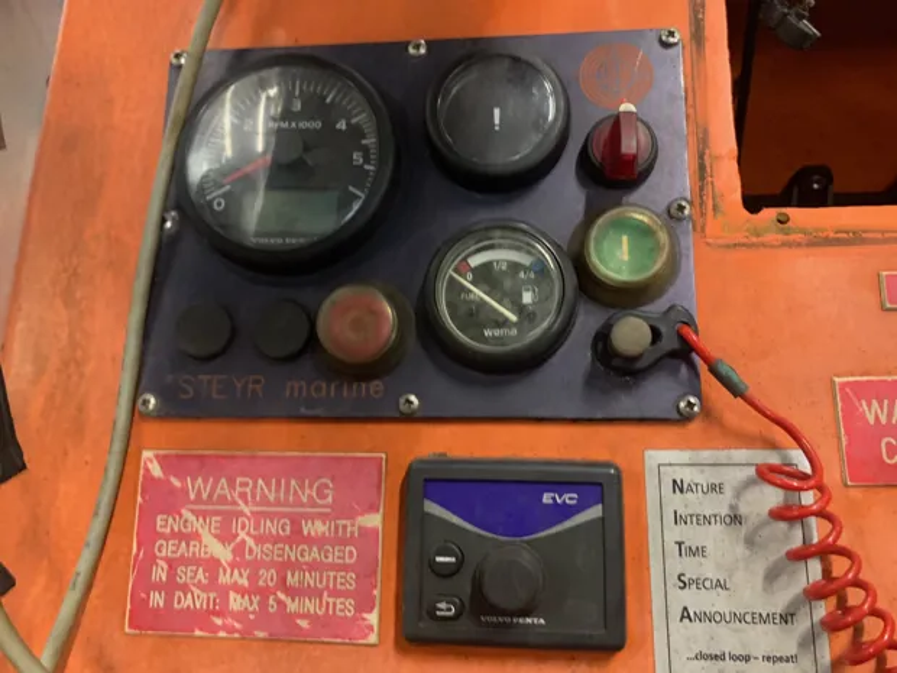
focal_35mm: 26
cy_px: 336
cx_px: 448
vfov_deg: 53.1
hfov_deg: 67.3
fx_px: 674
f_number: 1.8
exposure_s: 1/25
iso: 320
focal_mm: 4.25
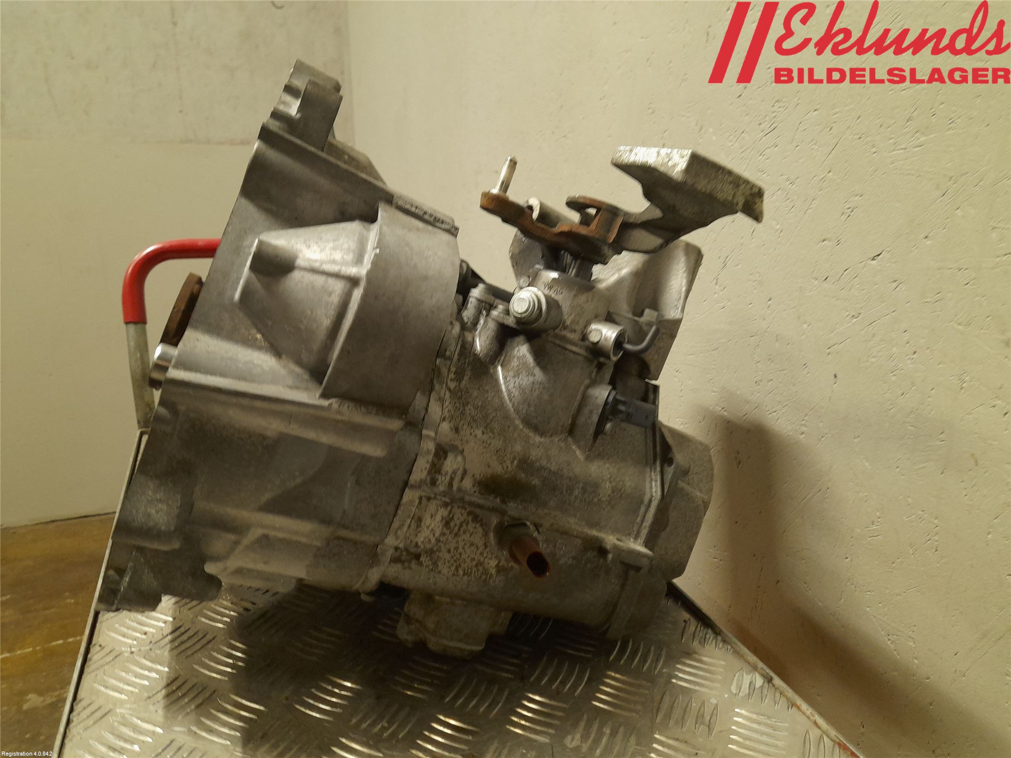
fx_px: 730
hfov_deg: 69.4
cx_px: 506
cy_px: 379
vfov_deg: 54.9
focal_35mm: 25
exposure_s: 1/50
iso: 250
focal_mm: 4.6
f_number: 2
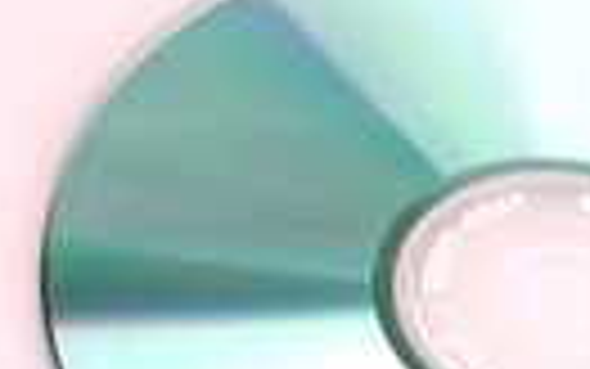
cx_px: 522
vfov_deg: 3.2
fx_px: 6644
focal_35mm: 413
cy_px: 702
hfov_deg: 5.1
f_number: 3.7
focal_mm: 29.5
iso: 100
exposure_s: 1/103
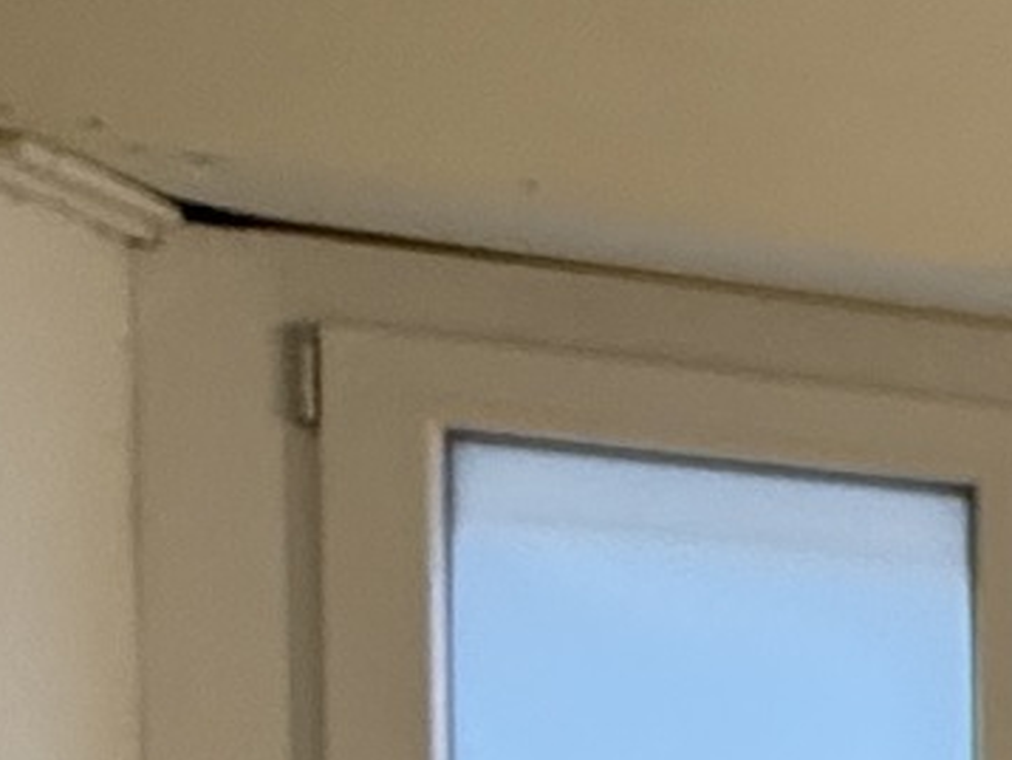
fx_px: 2925
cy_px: 1243
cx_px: 3061
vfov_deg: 13.7
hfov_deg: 11.3
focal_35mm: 100
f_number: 2.2
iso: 400
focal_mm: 2.22
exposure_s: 1/94
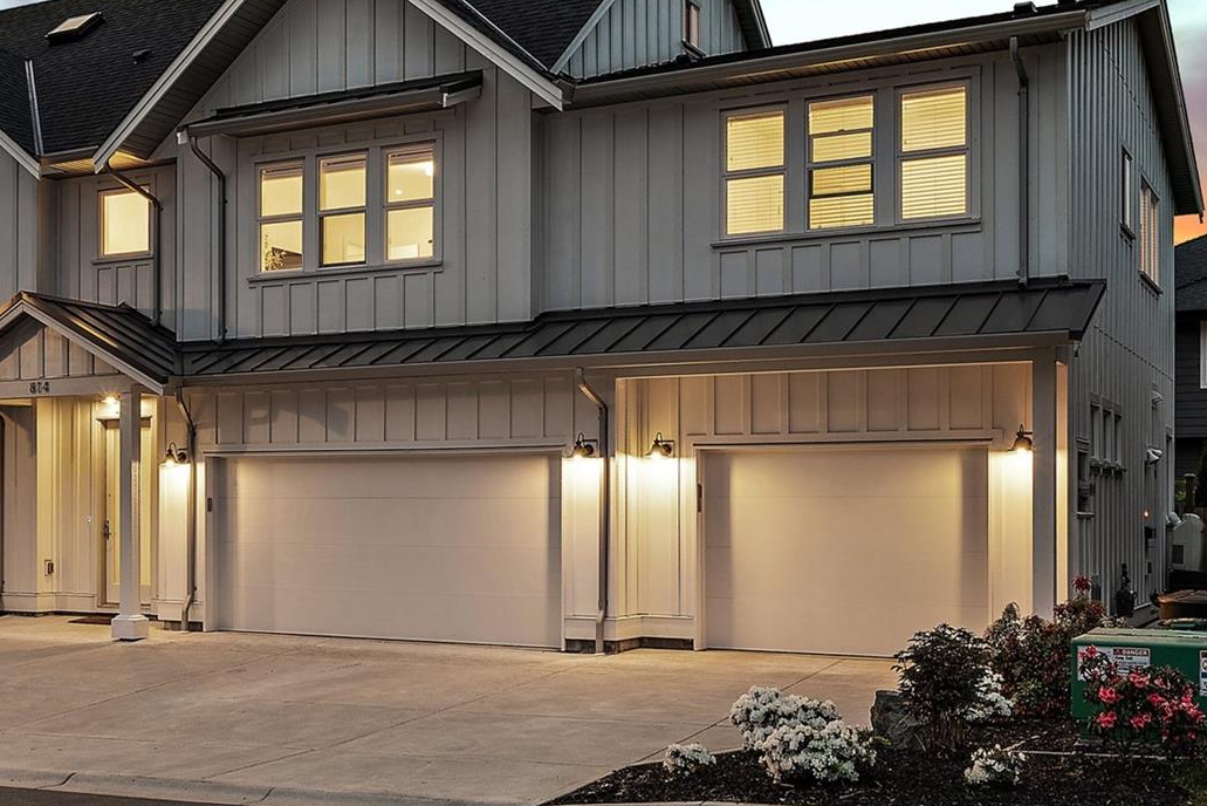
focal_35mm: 45
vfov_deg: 29.4
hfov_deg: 42.8
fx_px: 1509
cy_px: 203
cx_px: 371
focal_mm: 29
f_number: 5.6
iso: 400
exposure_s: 1
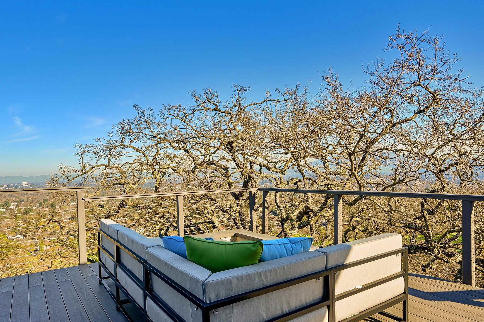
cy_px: 182
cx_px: 238
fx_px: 309
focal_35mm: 23
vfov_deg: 54.9
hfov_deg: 76.1
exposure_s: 1/400
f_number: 8
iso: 320
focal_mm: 16
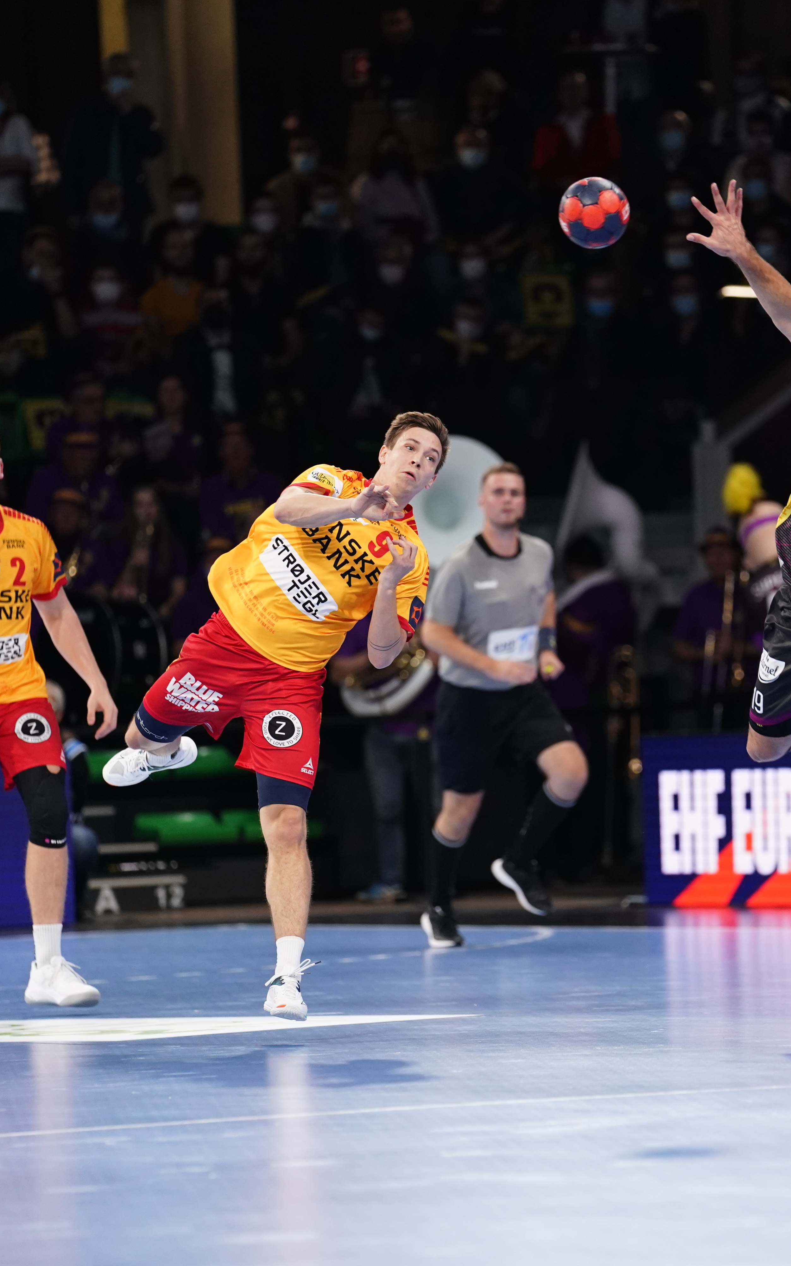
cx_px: 488
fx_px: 10555
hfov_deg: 4.3
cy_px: 633
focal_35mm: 306
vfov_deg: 6.9
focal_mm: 200
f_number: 2.8
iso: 2000
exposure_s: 1/1000
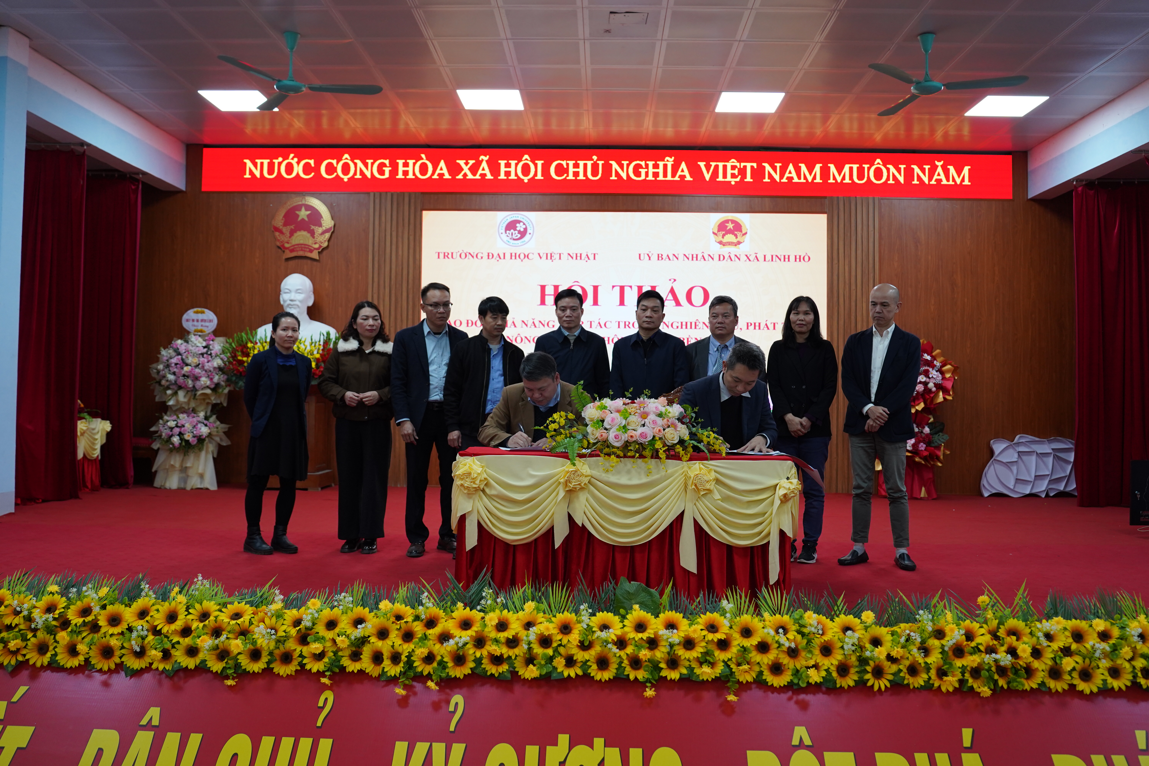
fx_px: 894
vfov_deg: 46.4
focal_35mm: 28
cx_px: 574
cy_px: 383
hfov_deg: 65.5
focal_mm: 28
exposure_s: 1/160
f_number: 4
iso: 1600
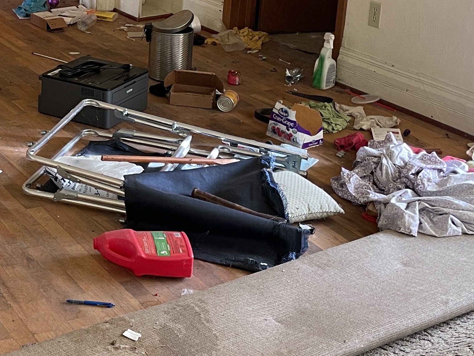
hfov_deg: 26.4
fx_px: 945
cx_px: -20
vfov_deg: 20.9
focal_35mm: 69
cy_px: 44
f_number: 1.6
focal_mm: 4.2
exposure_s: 1/71
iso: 125
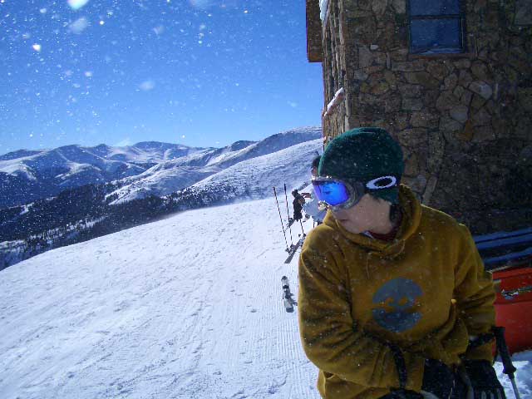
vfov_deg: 40.7
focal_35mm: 35
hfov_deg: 52.6
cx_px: 266
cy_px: 200
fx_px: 538
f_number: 4.3
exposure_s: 1/2000
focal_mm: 5.8
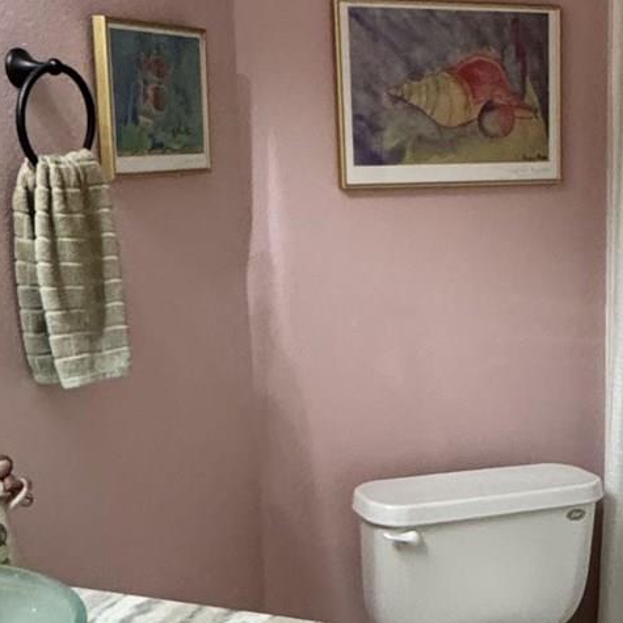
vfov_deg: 28.4
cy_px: 420
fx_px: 1222
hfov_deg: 28.0
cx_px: 500
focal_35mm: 60
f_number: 2.2
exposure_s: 1/60
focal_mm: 2.22
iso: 400
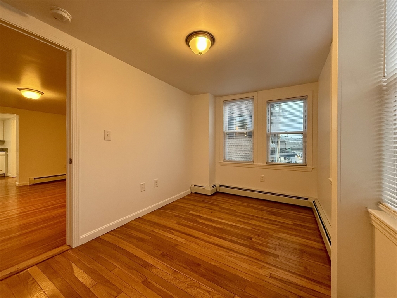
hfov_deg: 102.1
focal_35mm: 14
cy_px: 149
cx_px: 198
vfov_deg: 85.7
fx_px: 161
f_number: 2.2
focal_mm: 2.22
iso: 400
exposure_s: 1/60
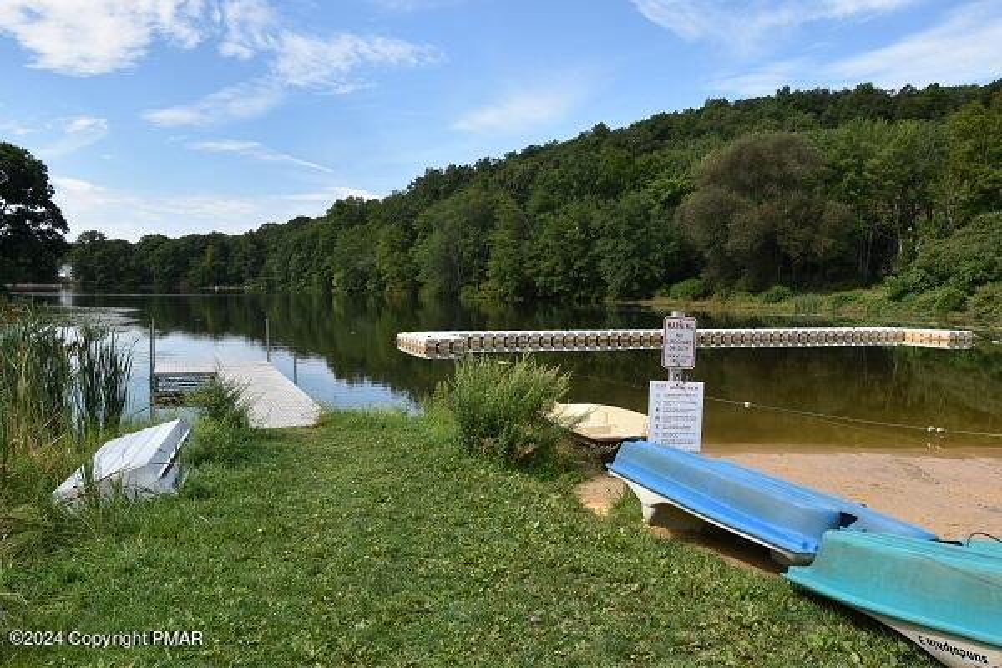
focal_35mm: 30
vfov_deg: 43.6
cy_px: 334
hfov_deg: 61.9
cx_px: 501
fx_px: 835
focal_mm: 20
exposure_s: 1/250
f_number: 8
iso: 160
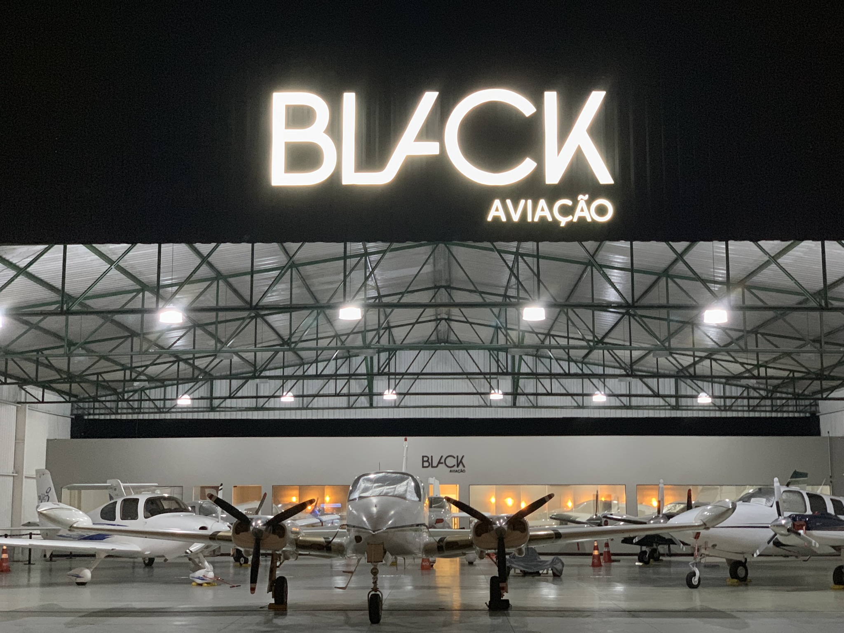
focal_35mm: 52
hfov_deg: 36.8
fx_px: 1268
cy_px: 316
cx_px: 422
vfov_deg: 28.0
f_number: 2.4
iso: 640
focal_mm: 6
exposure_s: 1/30
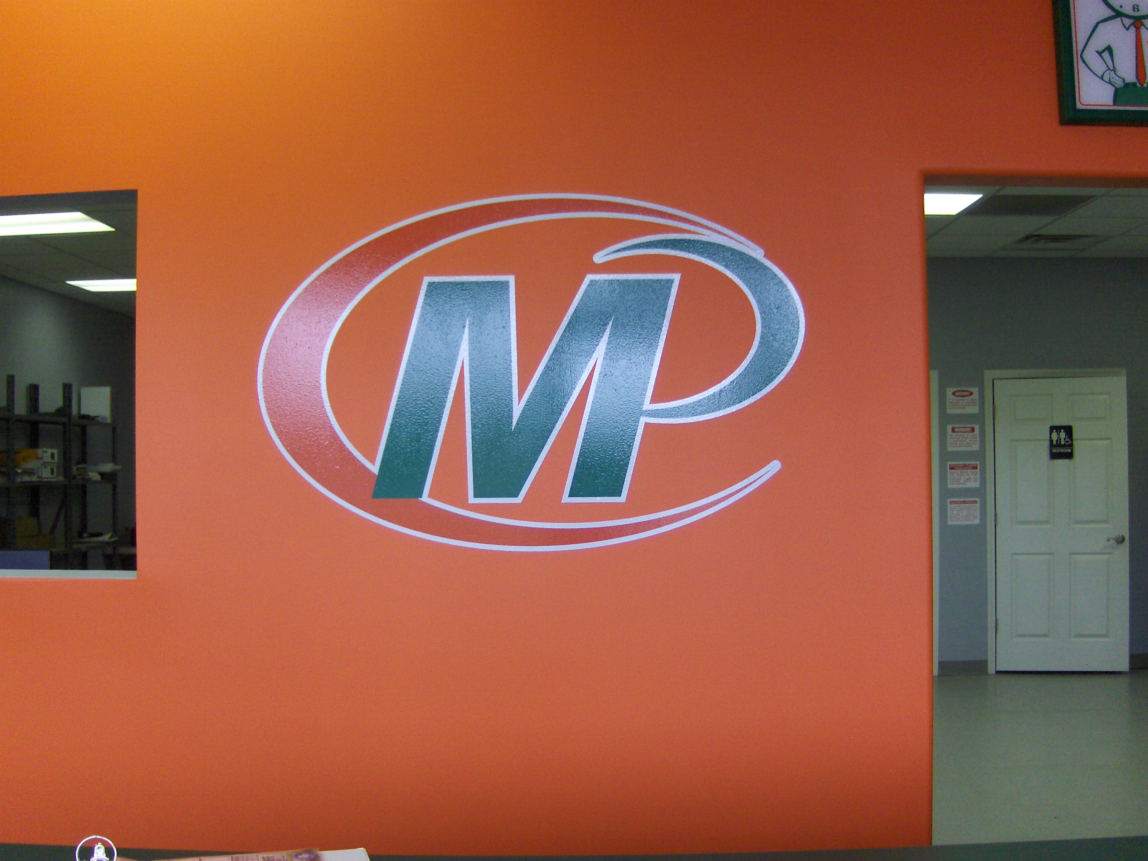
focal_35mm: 36
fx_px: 1194
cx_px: 563
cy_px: 439
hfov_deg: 51.4
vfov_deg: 39.7
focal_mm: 7.5
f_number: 2.8
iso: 200
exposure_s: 1/114
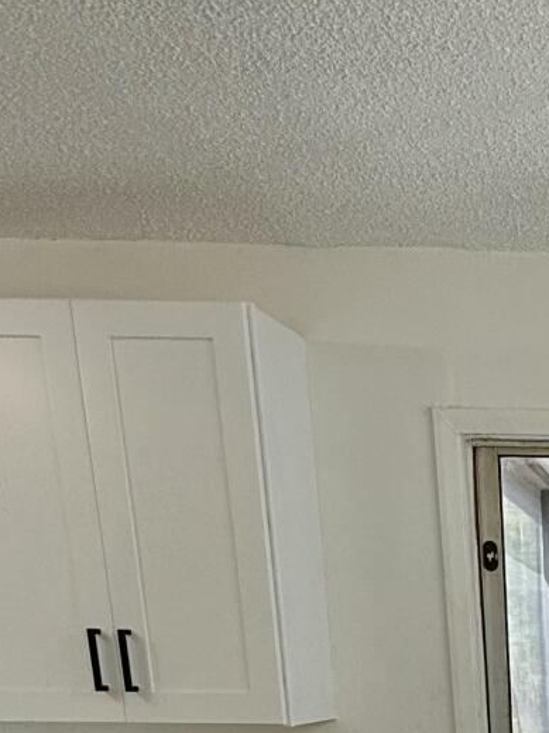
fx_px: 1142
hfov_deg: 22.9
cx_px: 778
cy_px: 942
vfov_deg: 29.1
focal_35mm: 54
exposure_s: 1/151
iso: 50
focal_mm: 2.22
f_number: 2.2
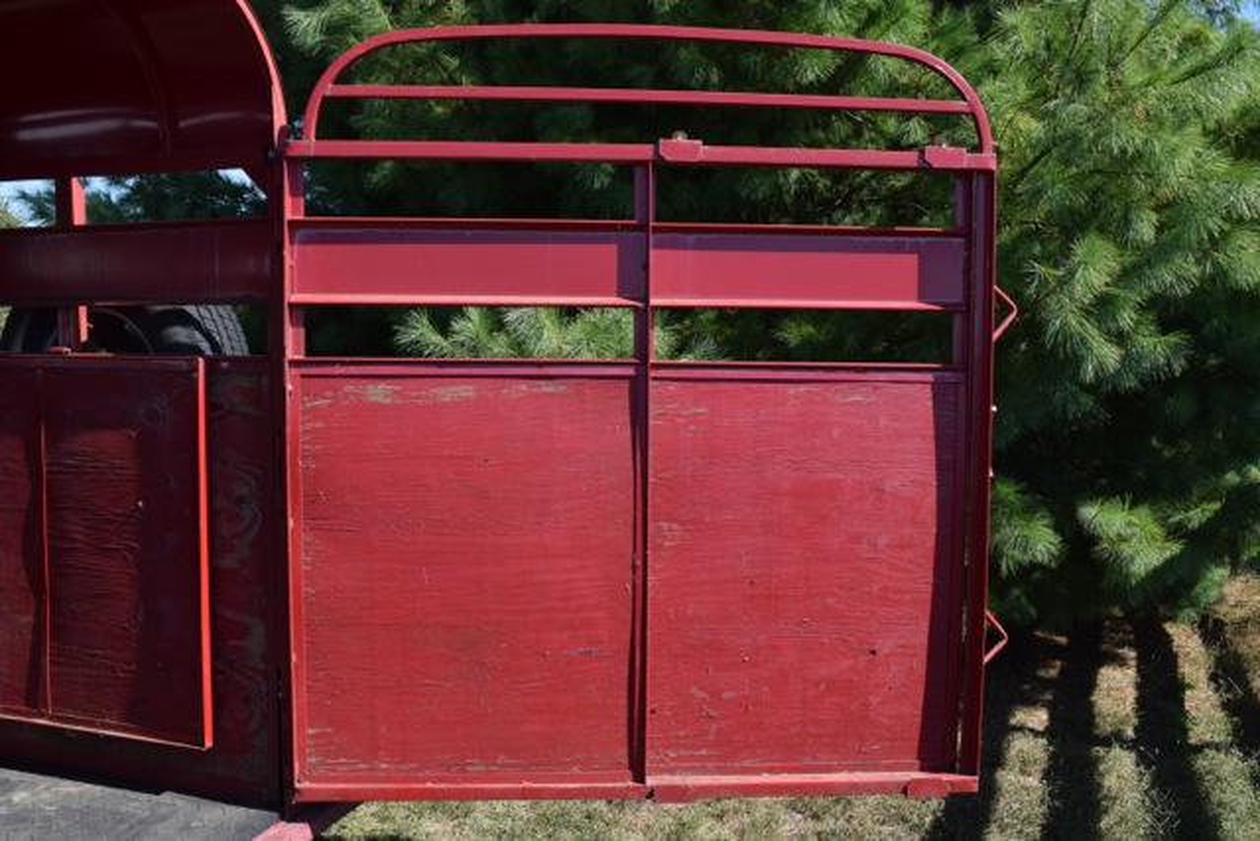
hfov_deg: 57.2
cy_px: 420
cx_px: 630
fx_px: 1155
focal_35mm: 33
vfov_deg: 40.0
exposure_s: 1/250
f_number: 8
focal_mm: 22
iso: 200
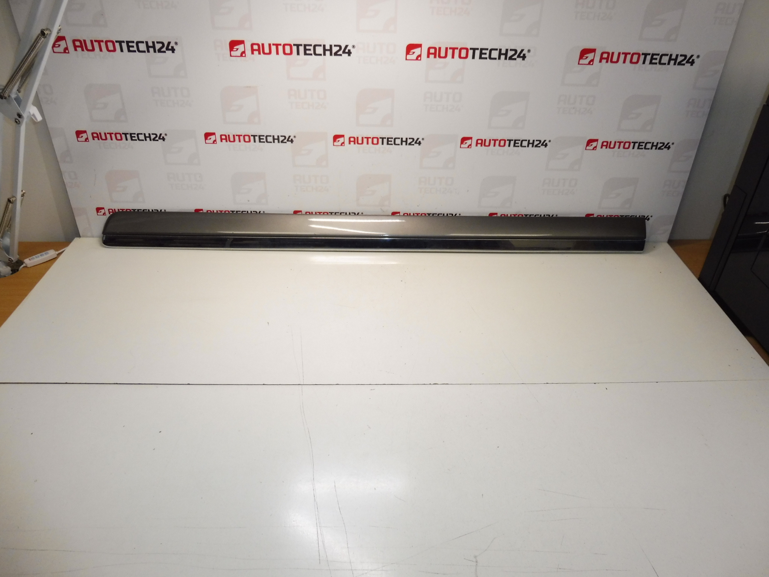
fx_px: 533
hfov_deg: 71.6
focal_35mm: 24
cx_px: 384
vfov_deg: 56.8
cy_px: 288
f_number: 3.5
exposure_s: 1/100
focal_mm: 4.3
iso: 200
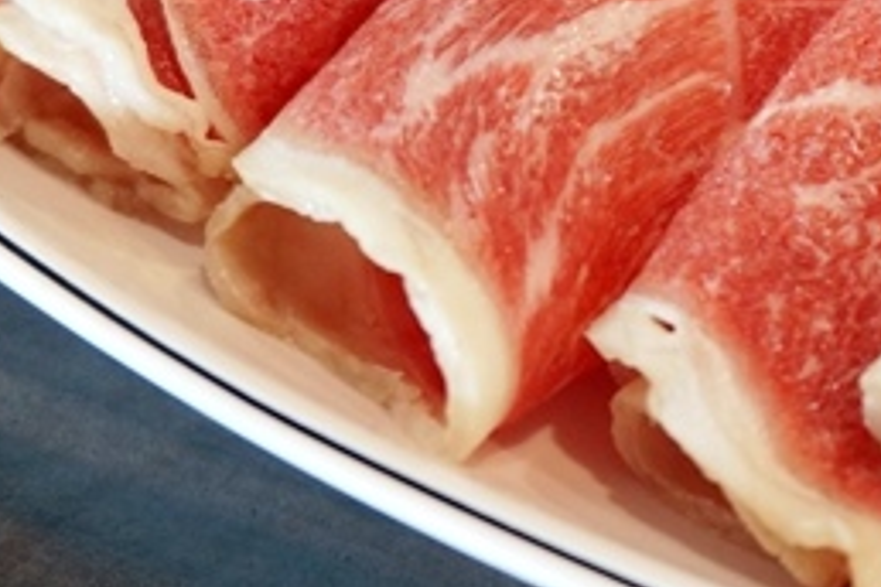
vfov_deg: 14.3
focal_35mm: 93
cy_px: -102
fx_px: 2276
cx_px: 768
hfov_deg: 21.5
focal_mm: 20
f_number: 4
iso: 800
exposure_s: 1/60
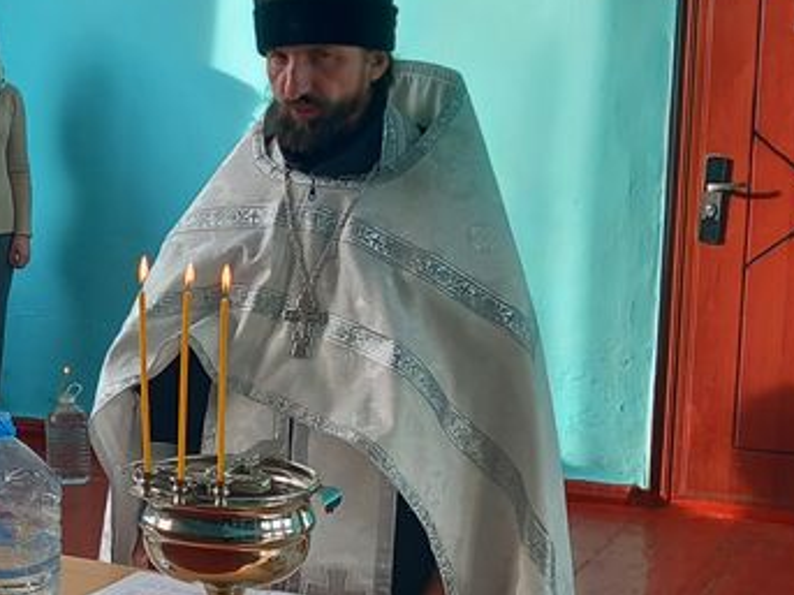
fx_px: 1445
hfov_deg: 27.8
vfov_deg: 22.9
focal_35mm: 63
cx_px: -100
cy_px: 477
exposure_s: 1/100
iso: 32
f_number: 1.8
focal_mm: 4
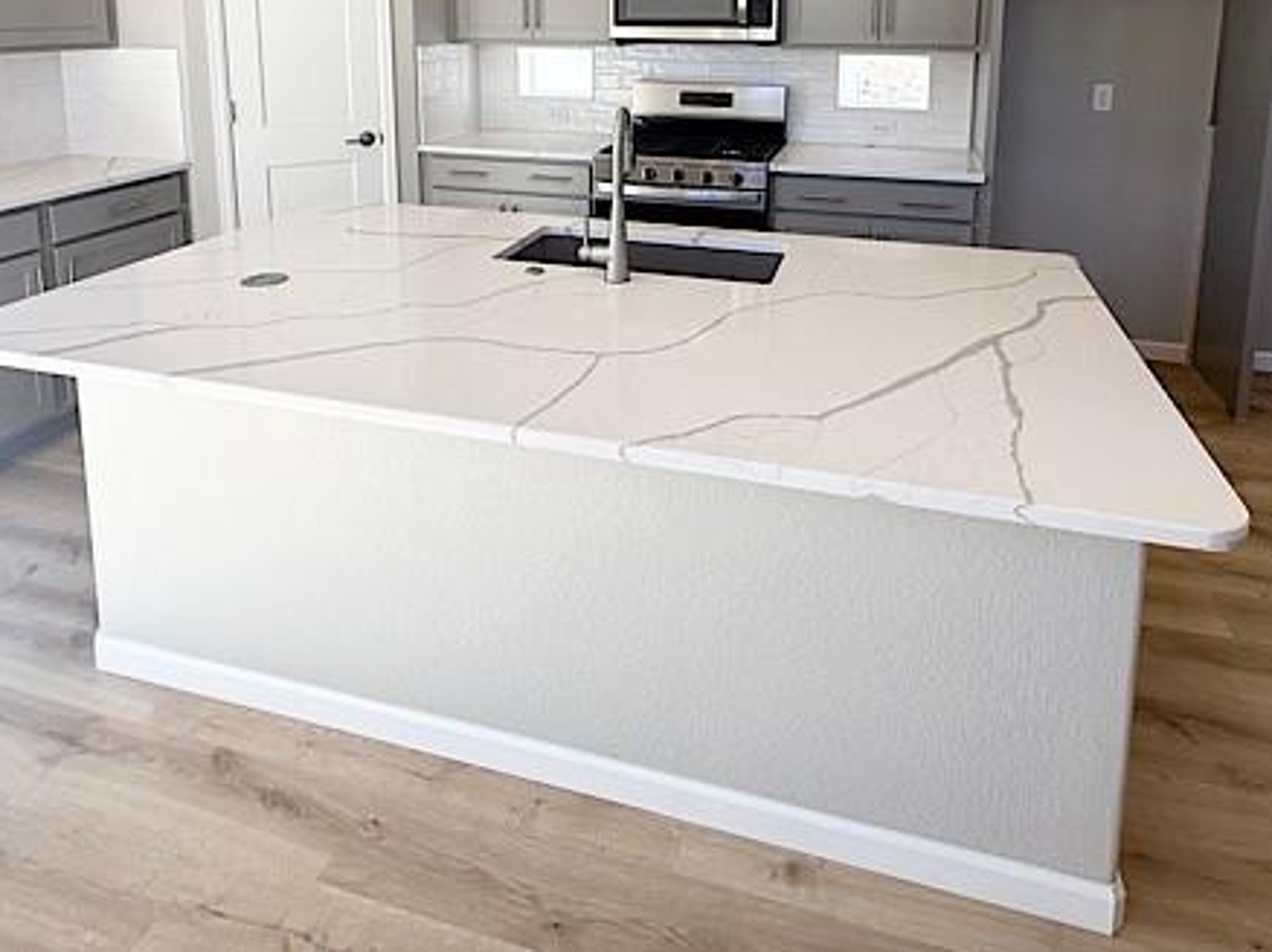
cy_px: 138
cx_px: 662
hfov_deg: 71.6
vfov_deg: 51.6
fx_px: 881
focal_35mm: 24
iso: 50
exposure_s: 1/174
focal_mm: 2.22
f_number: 2.2
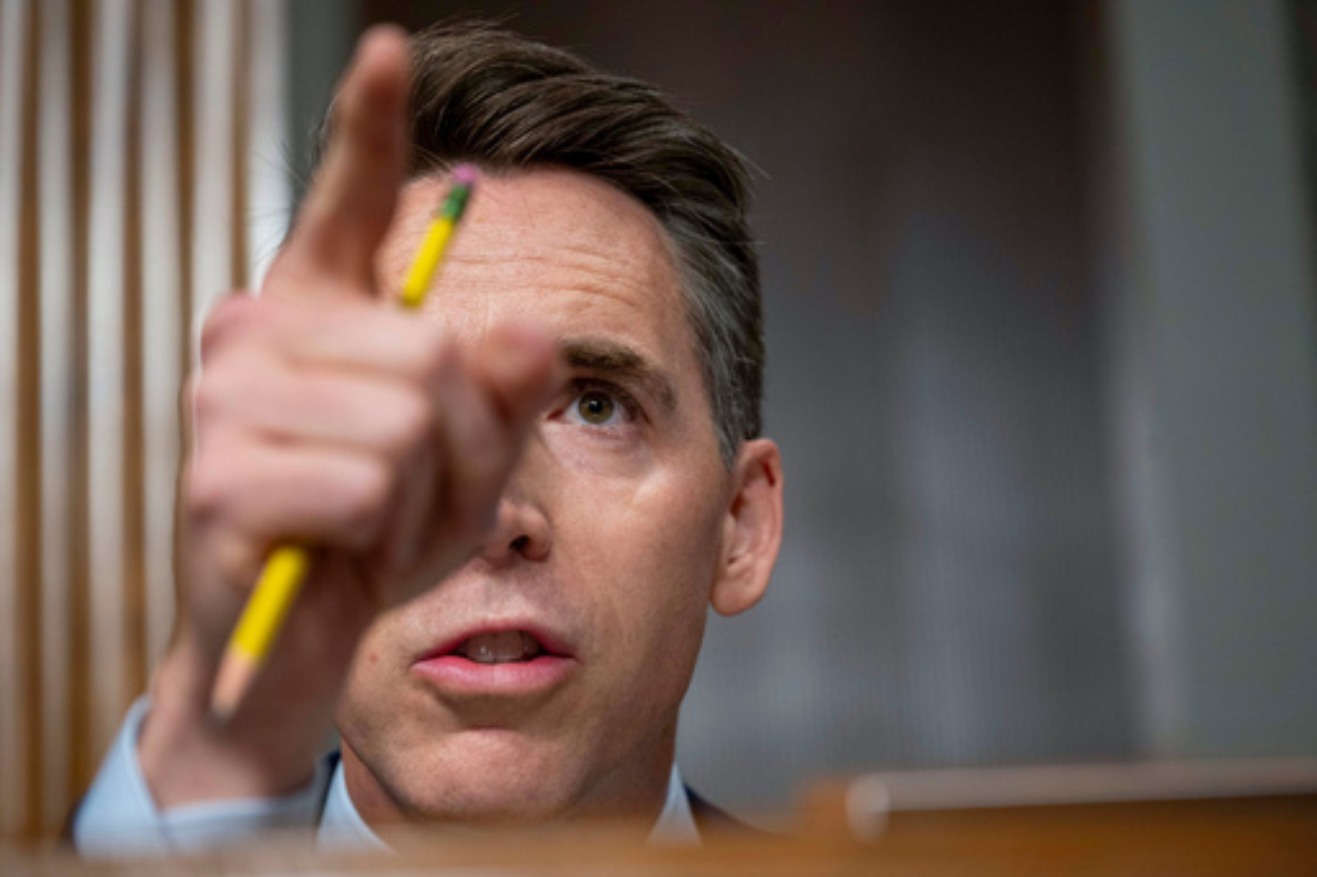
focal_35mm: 120
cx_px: 658
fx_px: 4388
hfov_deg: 17.1
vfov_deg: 11.4
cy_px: 438
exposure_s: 1/320
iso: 2500
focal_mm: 120
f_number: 4
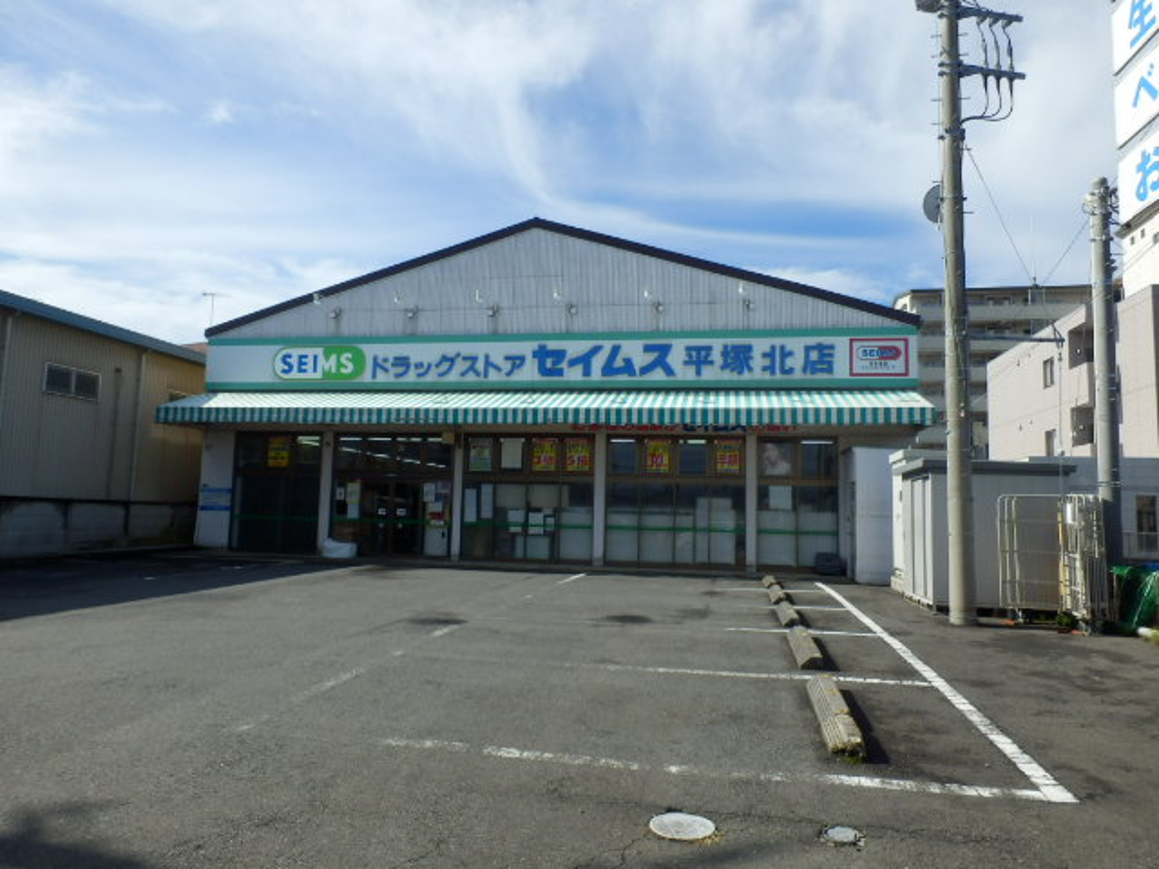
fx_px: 804
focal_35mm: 24
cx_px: 580
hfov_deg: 71.6
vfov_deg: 56.8
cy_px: 434
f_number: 7.9
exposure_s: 1/320
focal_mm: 4.2
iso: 125
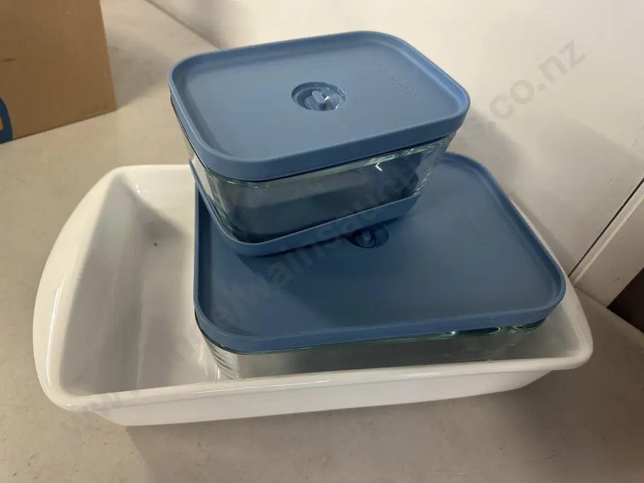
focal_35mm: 24
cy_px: 242
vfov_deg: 56.8
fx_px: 446
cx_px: 322
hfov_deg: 71.6
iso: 200
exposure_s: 1/50
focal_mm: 6.86
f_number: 1.78
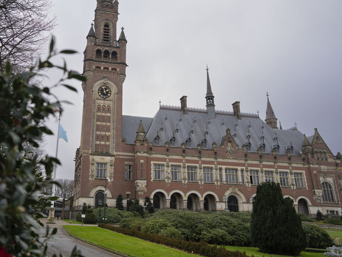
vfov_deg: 44.0
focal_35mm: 32
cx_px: 112
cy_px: 107
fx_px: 316
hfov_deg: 55.5
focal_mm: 24
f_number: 2.8
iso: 100
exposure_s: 1/500
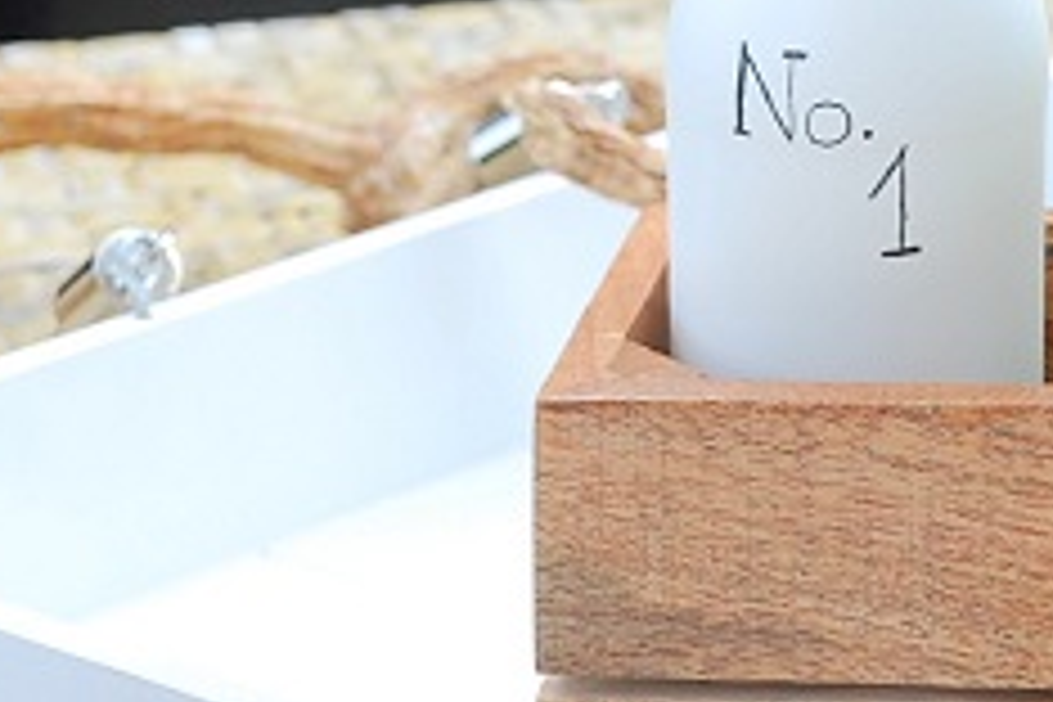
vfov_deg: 7.5
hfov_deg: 11.1
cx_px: 1516
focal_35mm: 180
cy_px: -493
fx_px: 5256
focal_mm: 35
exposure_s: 1/125
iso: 200
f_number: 5.6
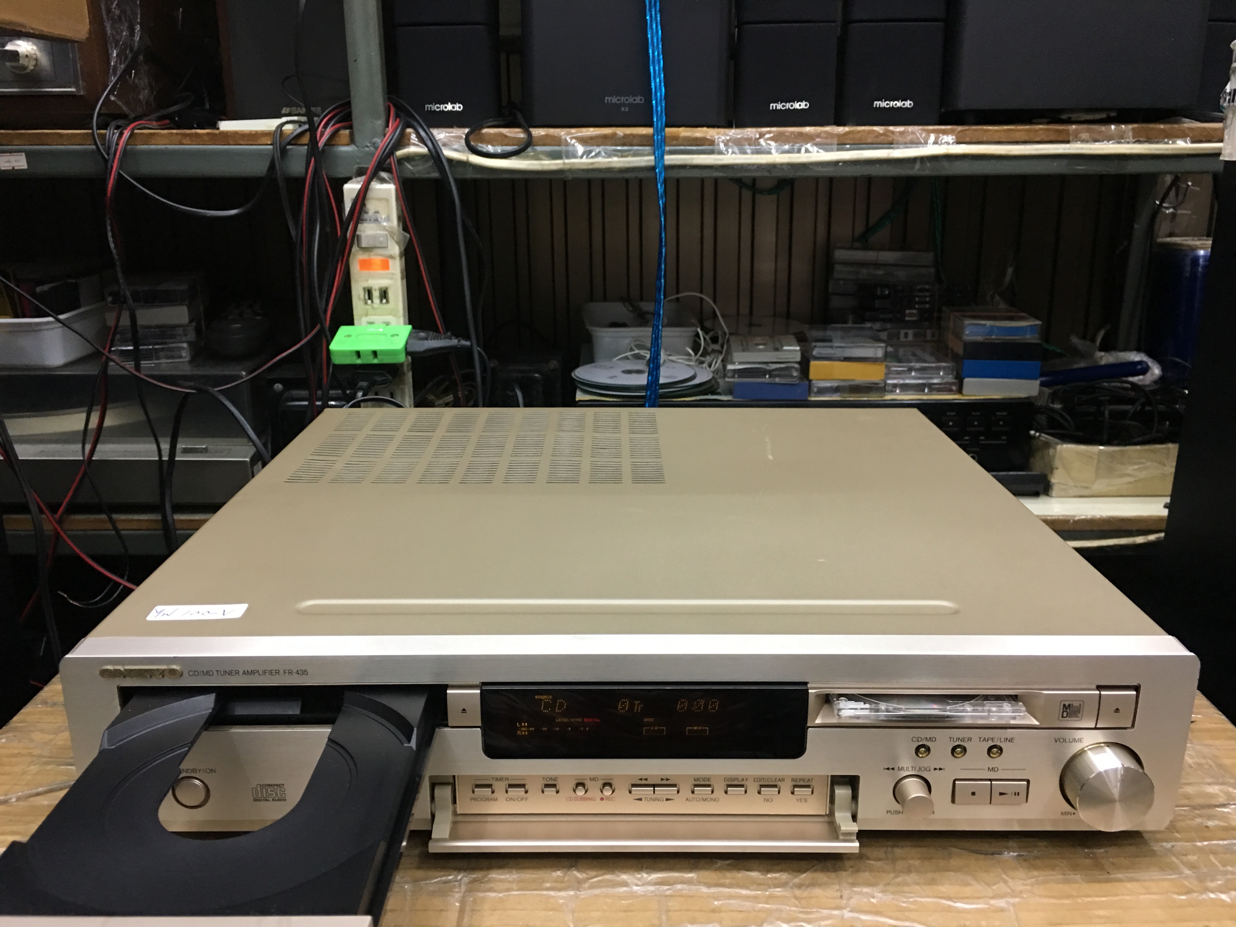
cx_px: 618
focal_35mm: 29
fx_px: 1035
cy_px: 464
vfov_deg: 48.2
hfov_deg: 61.7
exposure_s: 1/17
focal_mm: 4.15
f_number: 2.2
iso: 80
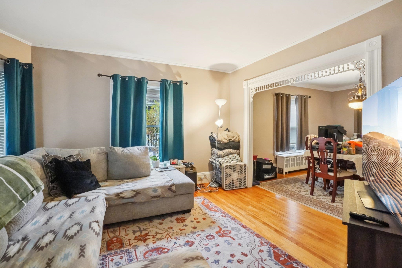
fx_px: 179
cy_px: 134
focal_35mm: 16
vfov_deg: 73.7
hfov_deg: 96.7
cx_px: 201
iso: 4000
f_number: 8
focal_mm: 16
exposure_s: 1/30
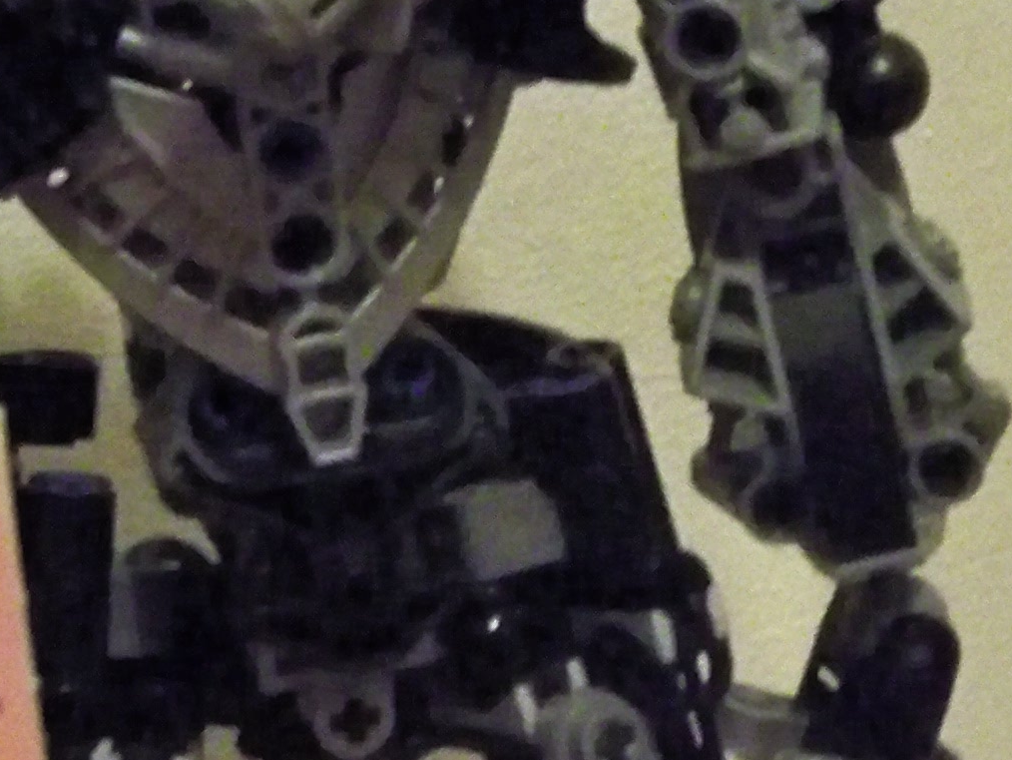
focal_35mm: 138
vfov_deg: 10.7
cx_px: 1248
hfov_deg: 13.8
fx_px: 4035
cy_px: 707
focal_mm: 6.2
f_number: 3.5
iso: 1600
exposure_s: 1/8
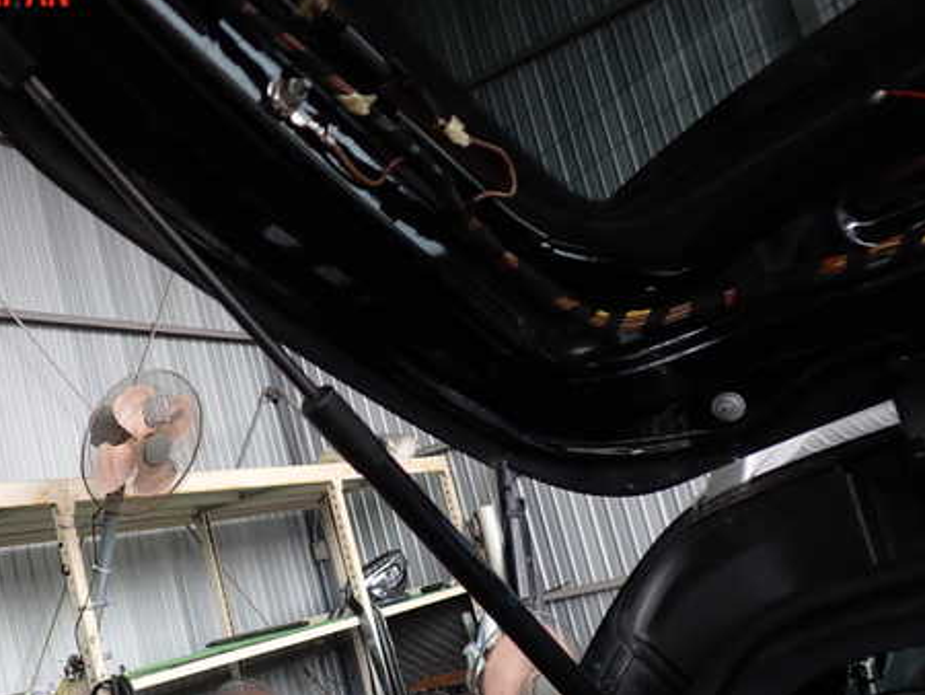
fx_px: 1069
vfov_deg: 35.8
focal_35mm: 40
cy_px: 430
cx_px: 312
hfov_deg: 46.1
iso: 100
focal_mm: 5.4
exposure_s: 1/100
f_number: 2.3
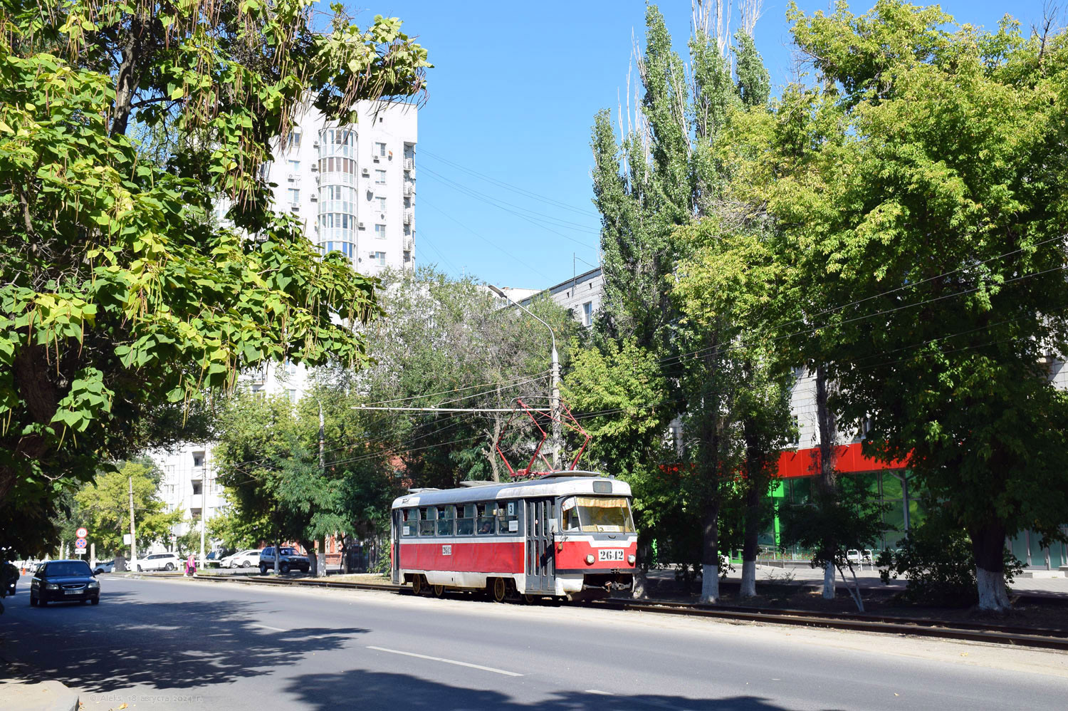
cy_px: 356
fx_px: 1334
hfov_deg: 43.6
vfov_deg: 29.8
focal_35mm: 45
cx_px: 534
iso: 250
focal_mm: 30
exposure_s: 1/500
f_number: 8
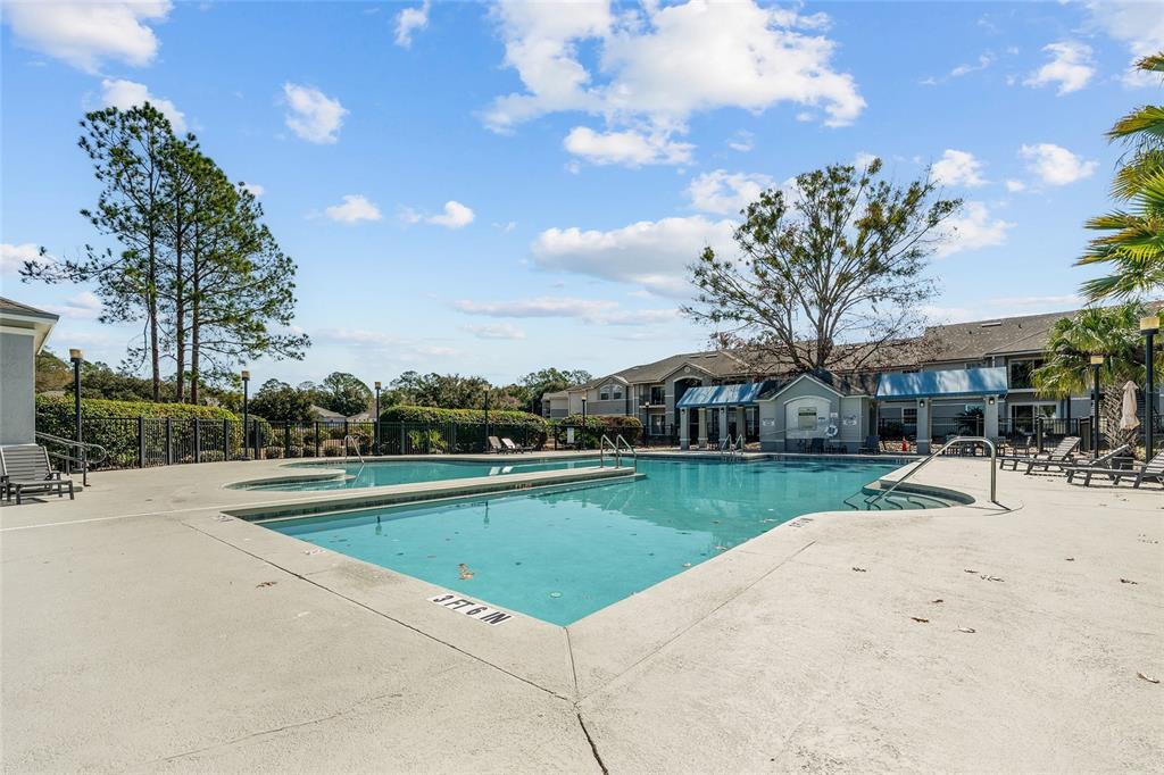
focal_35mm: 14
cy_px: 388
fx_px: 452
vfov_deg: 81.2
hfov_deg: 104.3
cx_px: 582
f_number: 7.1
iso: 400
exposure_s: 1/1000
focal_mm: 14
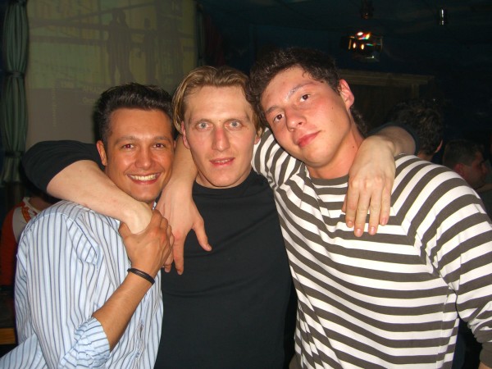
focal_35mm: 38
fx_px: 540
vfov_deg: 37.7
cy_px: 184
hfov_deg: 49.0
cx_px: 246
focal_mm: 7.9
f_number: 2.8
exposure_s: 1/60
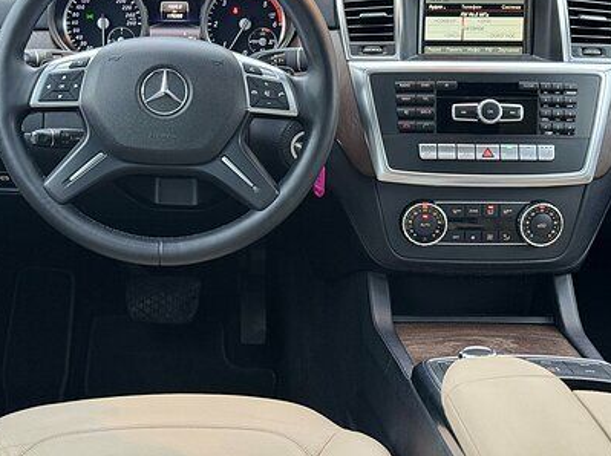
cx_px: 239
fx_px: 1163
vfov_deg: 22.1
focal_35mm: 66
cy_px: 145
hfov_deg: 29.3
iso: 160
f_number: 1.78
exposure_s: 1/45
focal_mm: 6.76
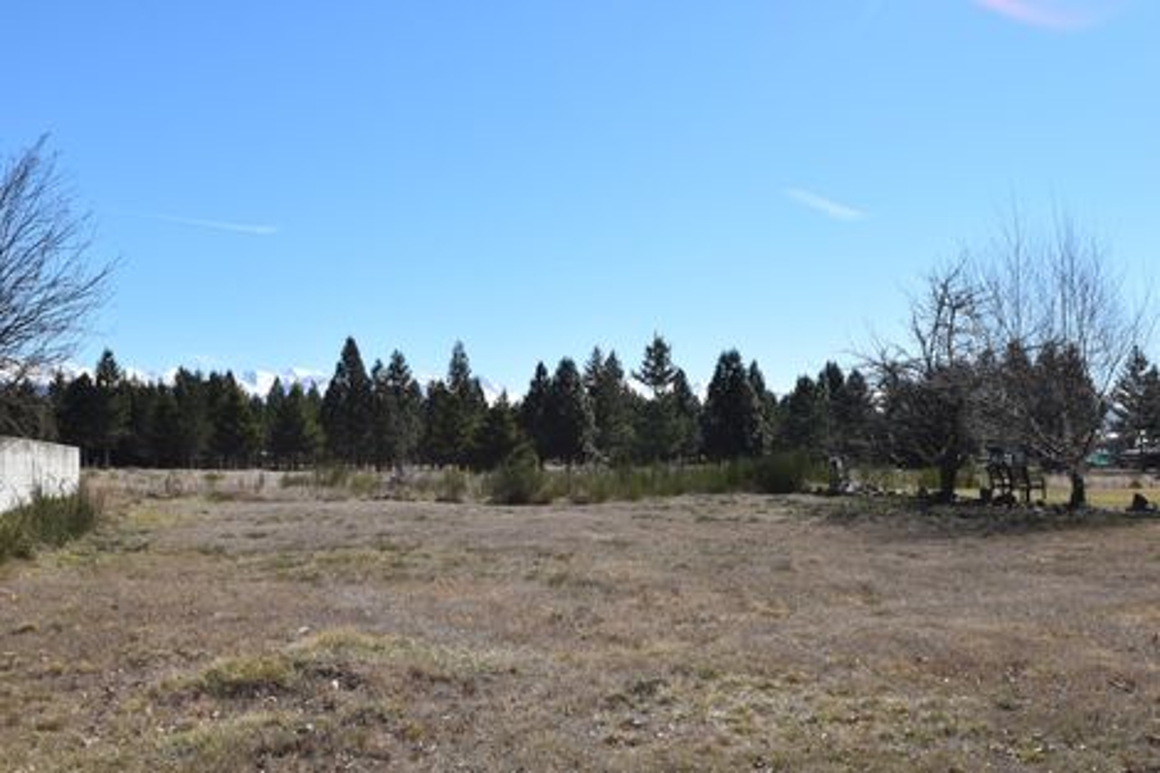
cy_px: 386
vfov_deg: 36.8
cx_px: 580
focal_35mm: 36
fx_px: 1160
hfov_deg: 53.1
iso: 200
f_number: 10
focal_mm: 24
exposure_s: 1/400
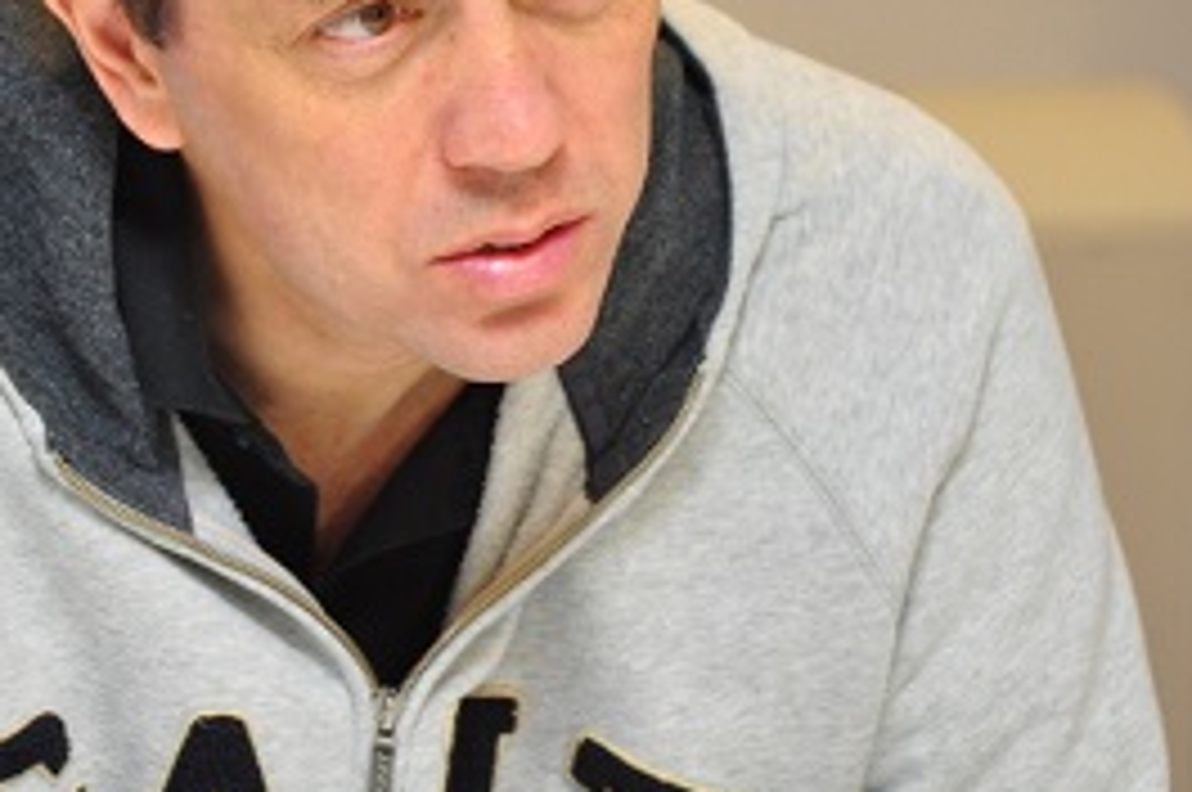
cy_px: 160
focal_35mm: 217
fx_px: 7171
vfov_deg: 6.3
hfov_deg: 9.5
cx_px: 423
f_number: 5.6
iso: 800
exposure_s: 1/60
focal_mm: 85
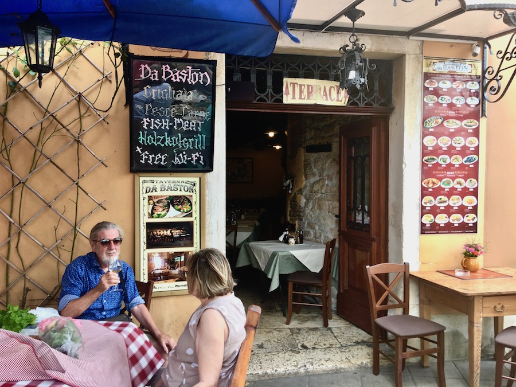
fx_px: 432
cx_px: 258
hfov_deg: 61.7
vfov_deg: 48.2
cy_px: 194
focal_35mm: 29
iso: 25
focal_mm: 4.15
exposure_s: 1/50
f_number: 2.2
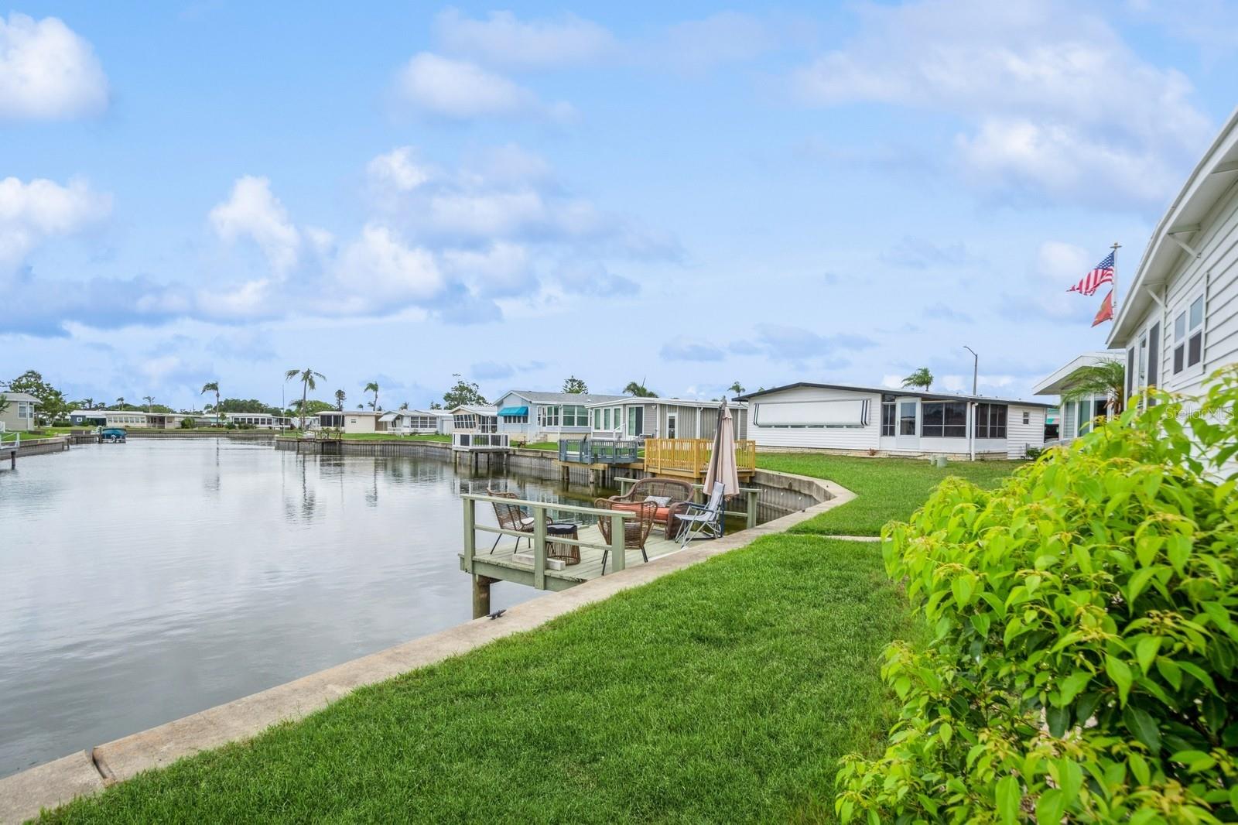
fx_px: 567
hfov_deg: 95.0
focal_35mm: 16
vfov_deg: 72.0
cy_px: 412
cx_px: 619
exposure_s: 1/320
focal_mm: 11
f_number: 8
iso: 200
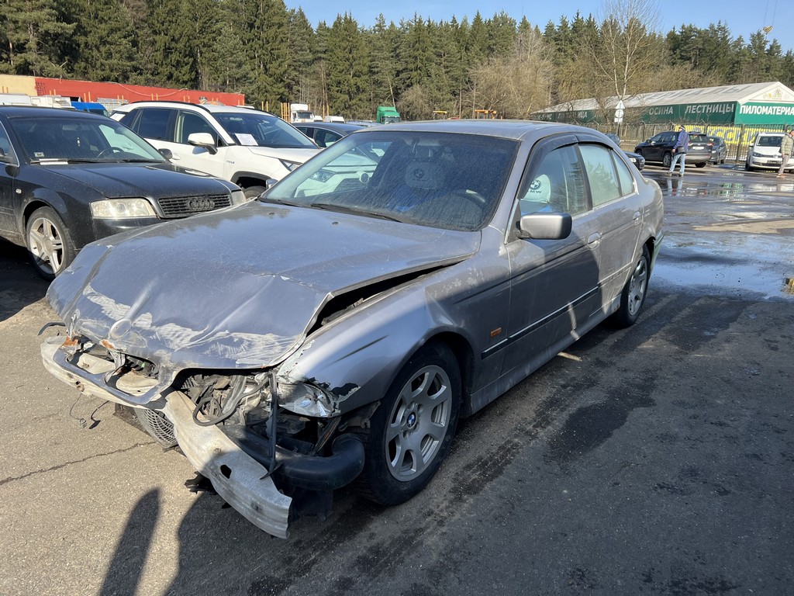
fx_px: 596
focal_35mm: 26
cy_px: 298
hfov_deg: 67.3
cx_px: 397
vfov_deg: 53.1
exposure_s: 1/1751
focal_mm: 5.7
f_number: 1.5
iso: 50
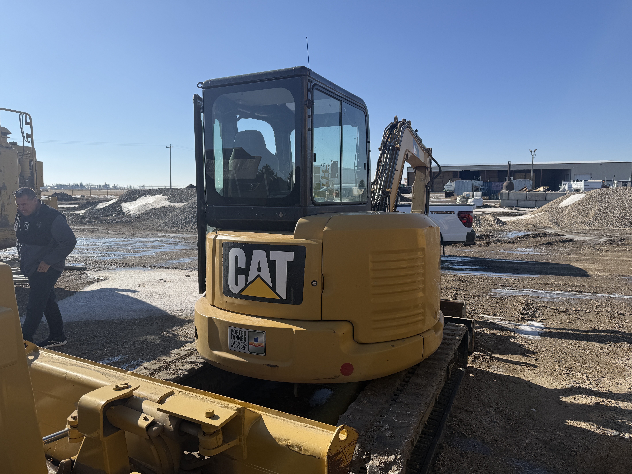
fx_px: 438
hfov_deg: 71.6
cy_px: 237
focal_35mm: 24
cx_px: 316
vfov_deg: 56.8
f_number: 1.78
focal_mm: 6.76
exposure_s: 1/5319
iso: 80
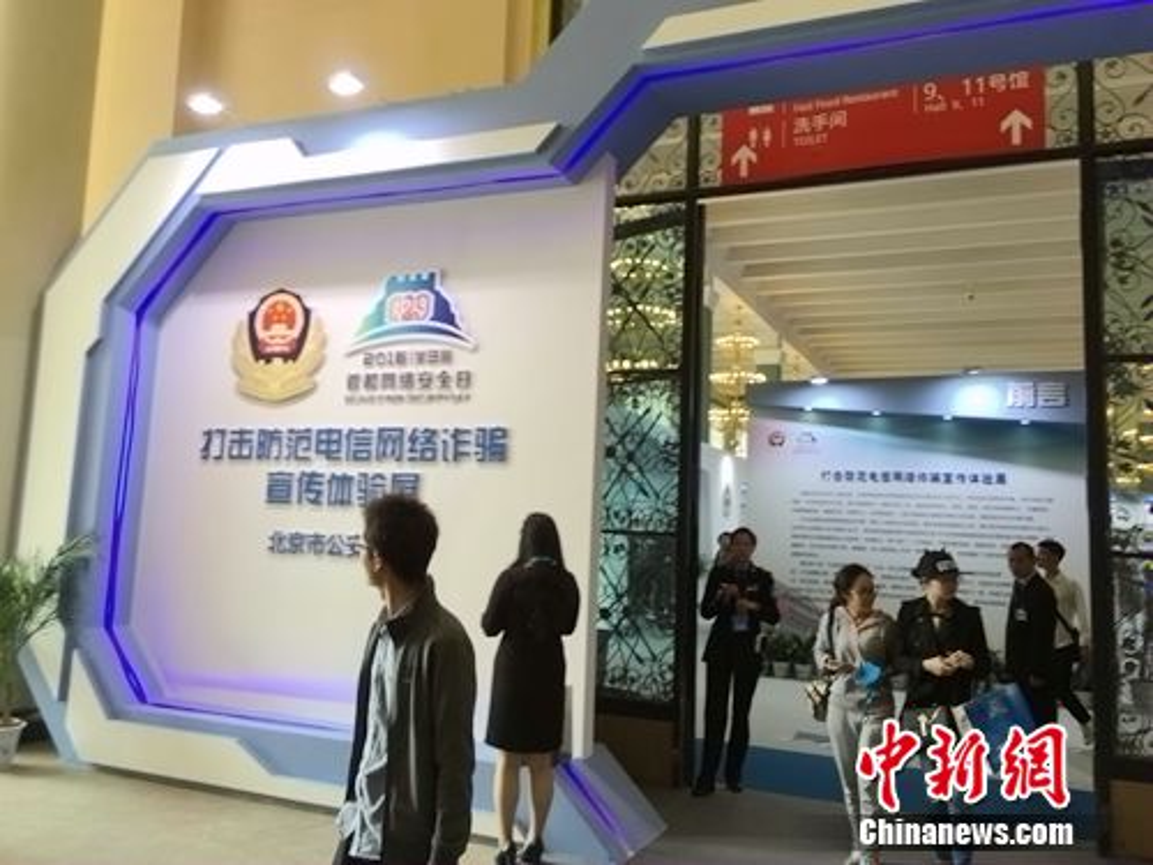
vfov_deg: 48.2
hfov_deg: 61.7
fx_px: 966
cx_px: 576
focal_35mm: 29
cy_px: 432
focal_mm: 4.15
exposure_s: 1/50
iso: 32
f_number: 2.2
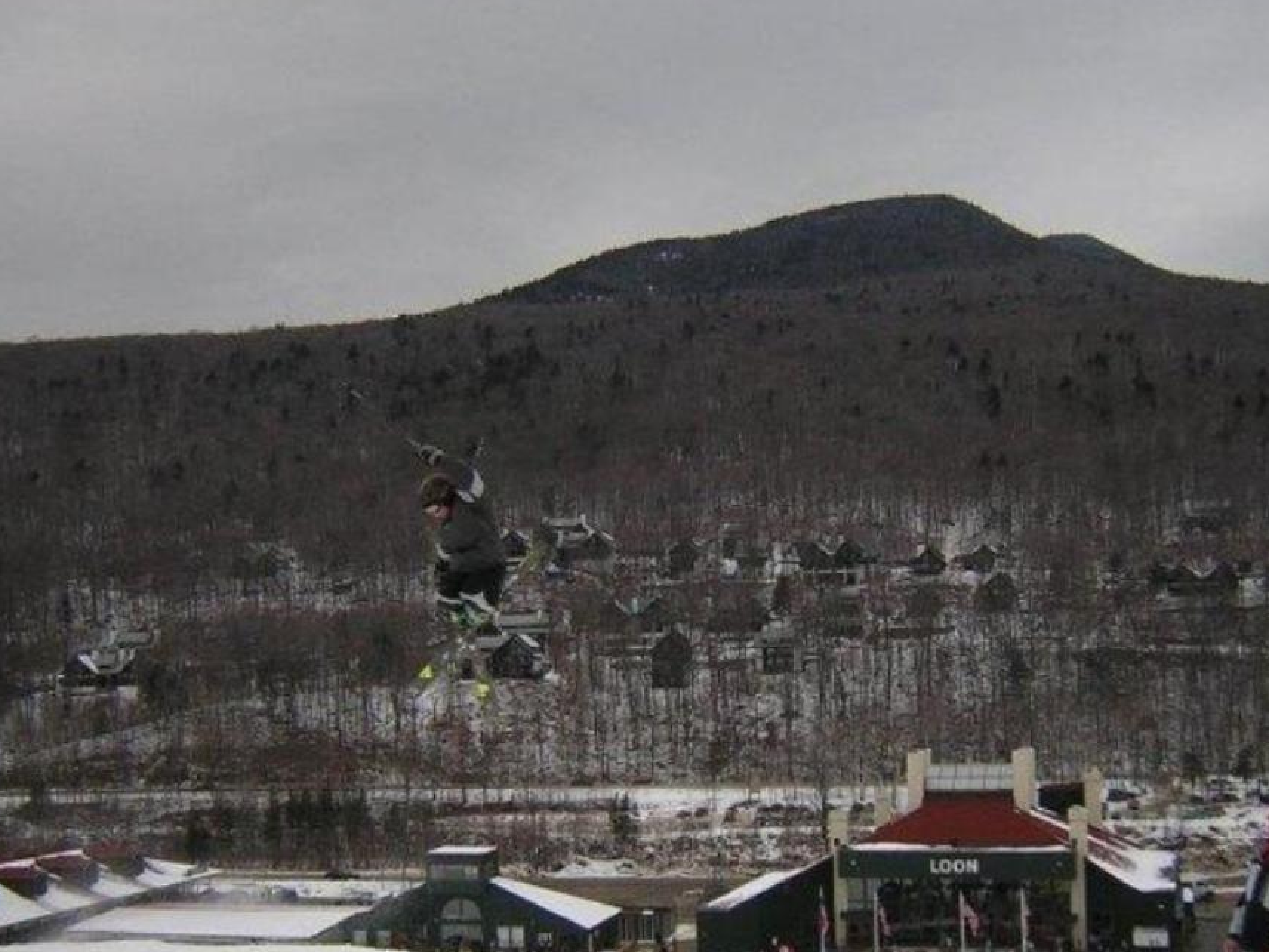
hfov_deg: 43.7
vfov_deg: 33.5
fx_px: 1577
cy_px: 552
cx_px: 718
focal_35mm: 43
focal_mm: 4.7
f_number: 2.6
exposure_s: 1/250
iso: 200
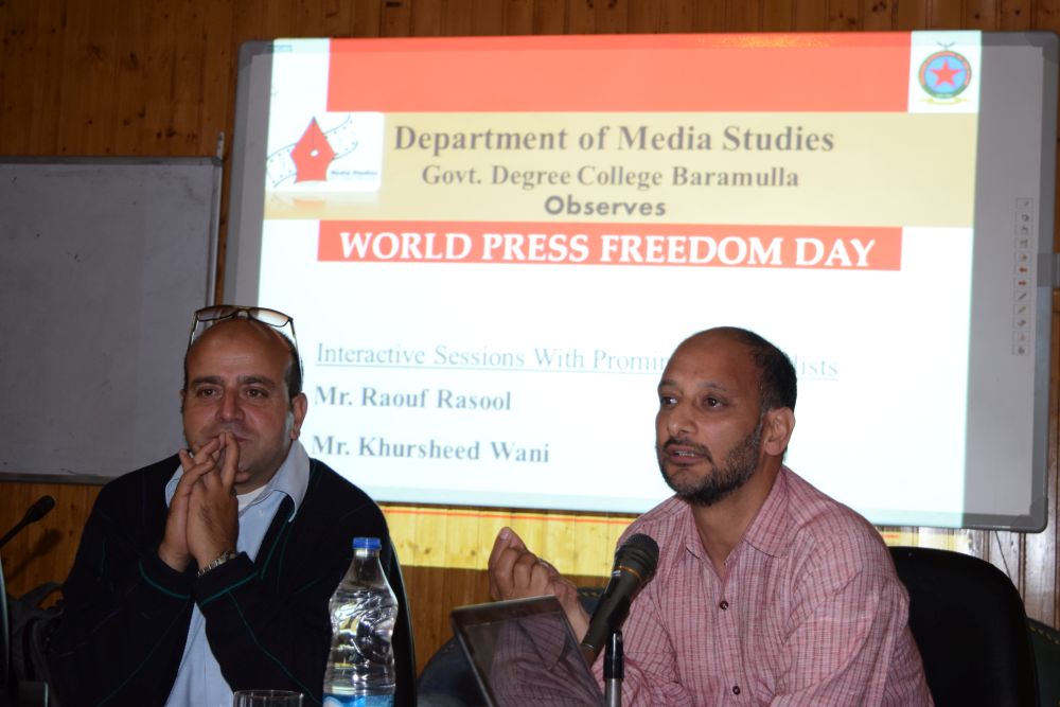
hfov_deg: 29.9
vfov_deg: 20.2
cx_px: 530
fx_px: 1988
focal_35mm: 68
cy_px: 354
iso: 640
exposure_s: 1/15
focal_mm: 45
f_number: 5
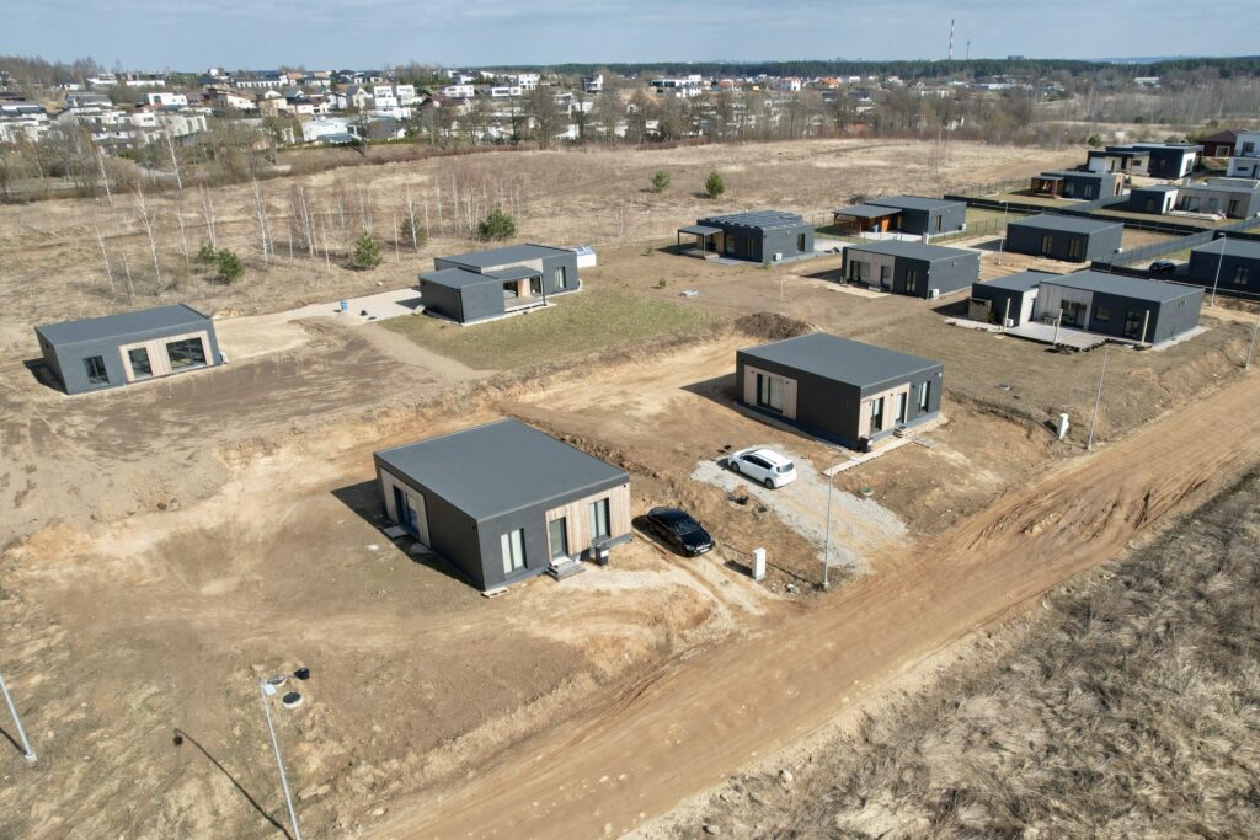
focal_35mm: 22
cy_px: 420
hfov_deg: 78.6
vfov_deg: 57.2
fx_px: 770
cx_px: 630
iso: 100
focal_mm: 8.38
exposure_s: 1/1500
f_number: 2.8
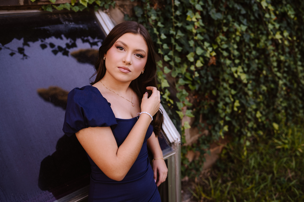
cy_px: 101
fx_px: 295
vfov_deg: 37.8
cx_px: 152
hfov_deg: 54.5
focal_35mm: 35
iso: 125
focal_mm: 35
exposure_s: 1/160
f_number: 2.5
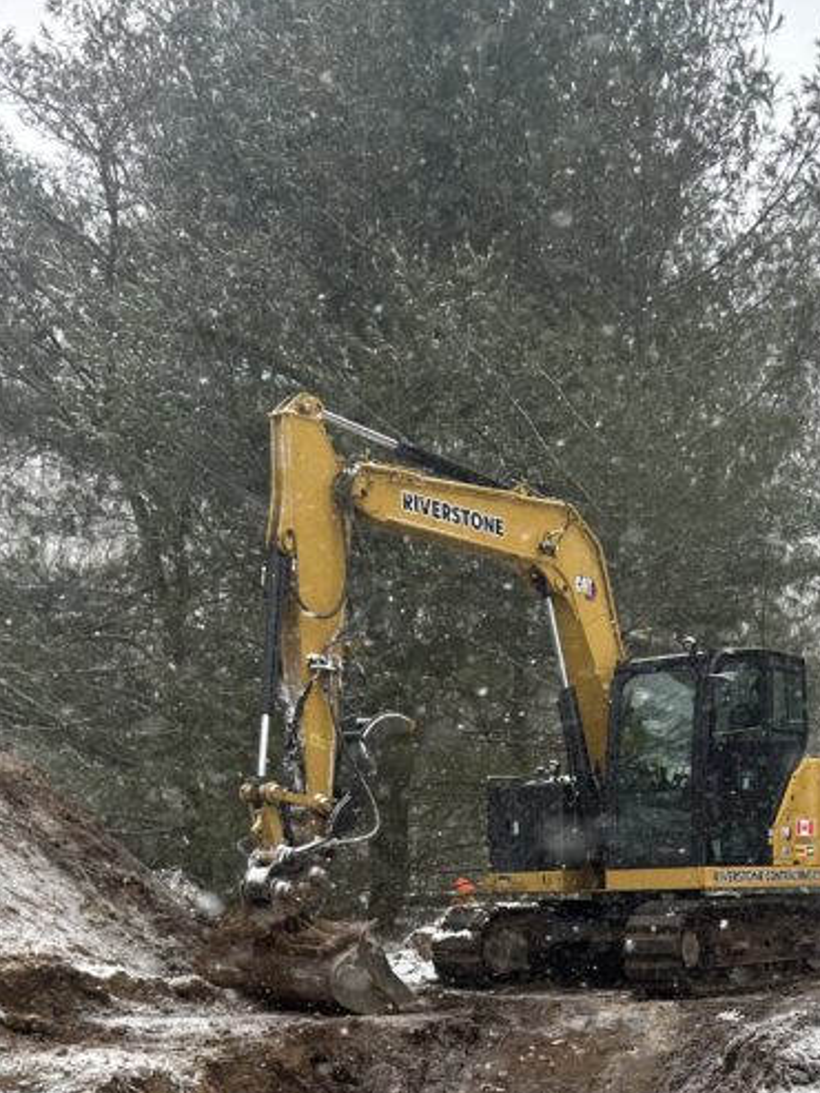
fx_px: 1705
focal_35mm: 54
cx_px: 583
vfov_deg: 32.8
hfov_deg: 26.8
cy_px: 1073
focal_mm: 5.7
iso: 50
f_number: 1.5
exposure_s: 1/523
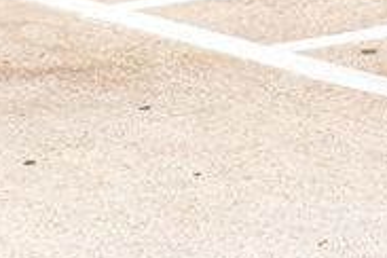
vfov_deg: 6.0
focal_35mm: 218
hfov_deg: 9.2
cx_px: 533
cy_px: -429
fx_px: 2343
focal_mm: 26
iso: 400
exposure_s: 1/200
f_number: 10
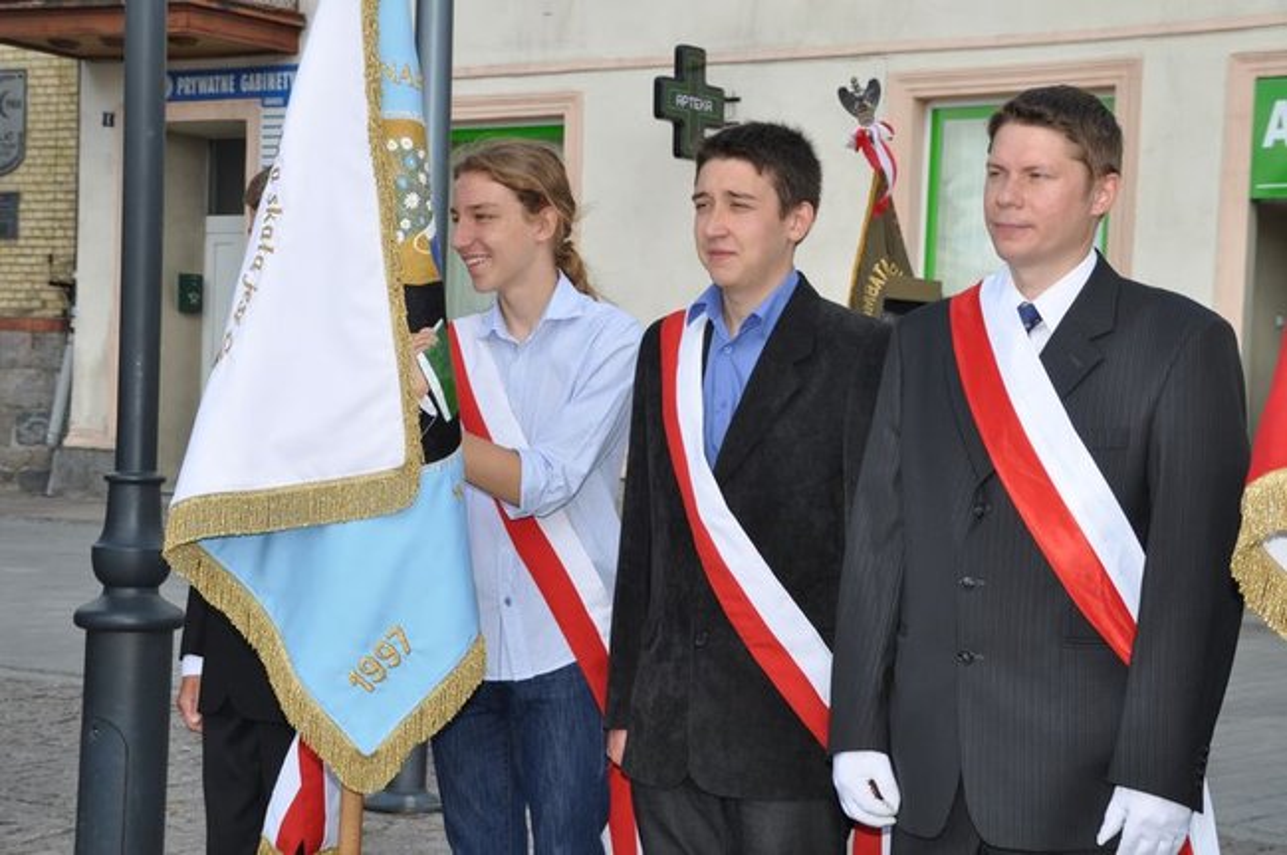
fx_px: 2785
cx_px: 644
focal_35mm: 78
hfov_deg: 26.0
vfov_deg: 17.4
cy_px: 428
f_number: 11
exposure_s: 1/200
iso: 200
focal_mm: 52
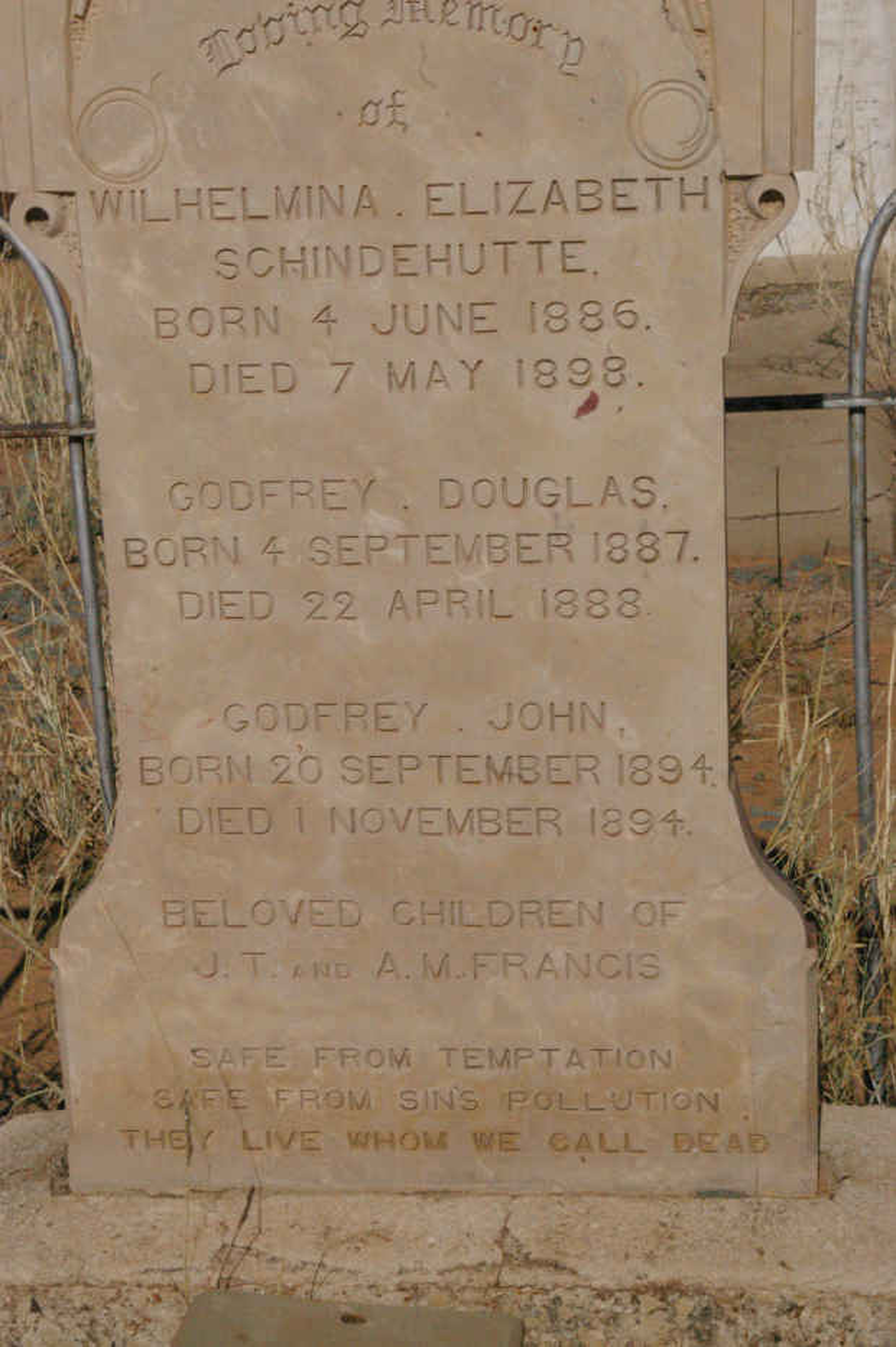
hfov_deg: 16.5
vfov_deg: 24.6
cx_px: 448
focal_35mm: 82
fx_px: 3084
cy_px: 674
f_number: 27
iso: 3200
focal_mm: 55
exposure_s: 1/1500
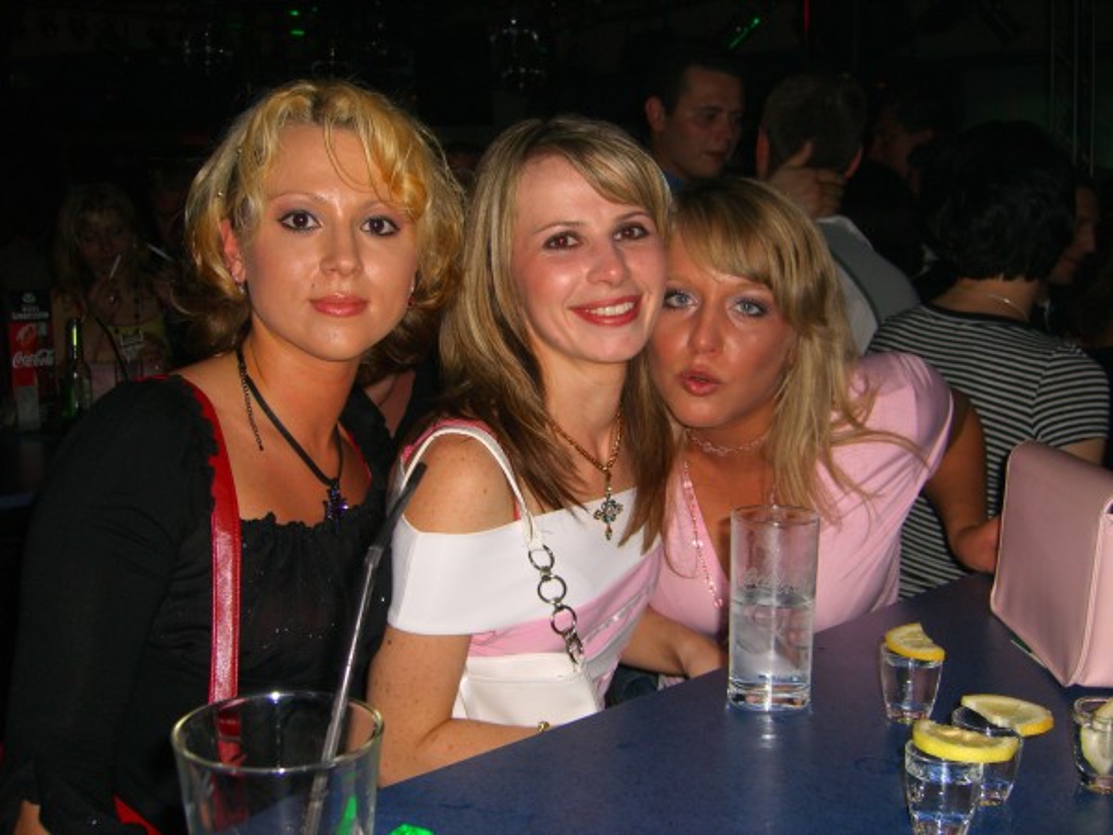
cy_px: 418
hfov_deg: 49.0
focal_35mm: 38
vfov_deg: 37.7
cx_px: 556
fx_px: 1222
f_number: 2.8
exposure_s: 1/60
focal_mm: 7.9
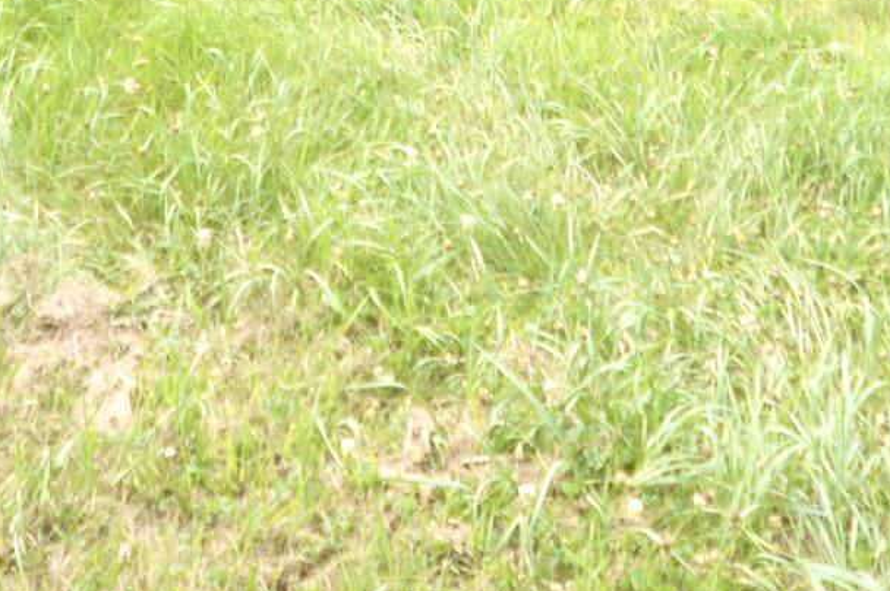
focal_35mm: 74
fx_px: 1827
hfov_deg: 27.4
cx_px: 477
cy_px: -693
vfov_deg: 14.3
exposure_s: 1/125
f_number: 5.6
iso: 100
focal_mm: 10
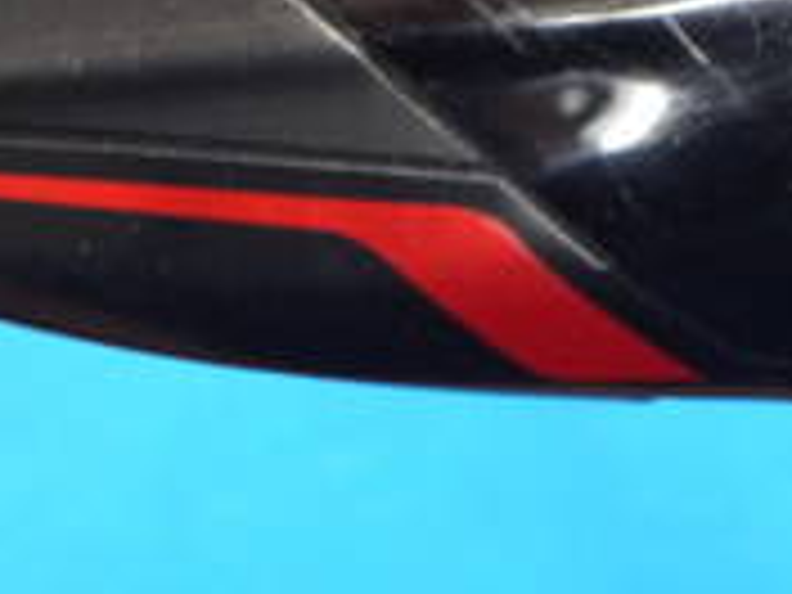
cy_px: -374
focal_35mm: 306
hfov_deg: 6.5
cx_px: 464
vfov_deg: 4.8
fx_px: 7001
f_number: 5.6
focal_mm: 42
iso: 800
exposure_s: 1/60
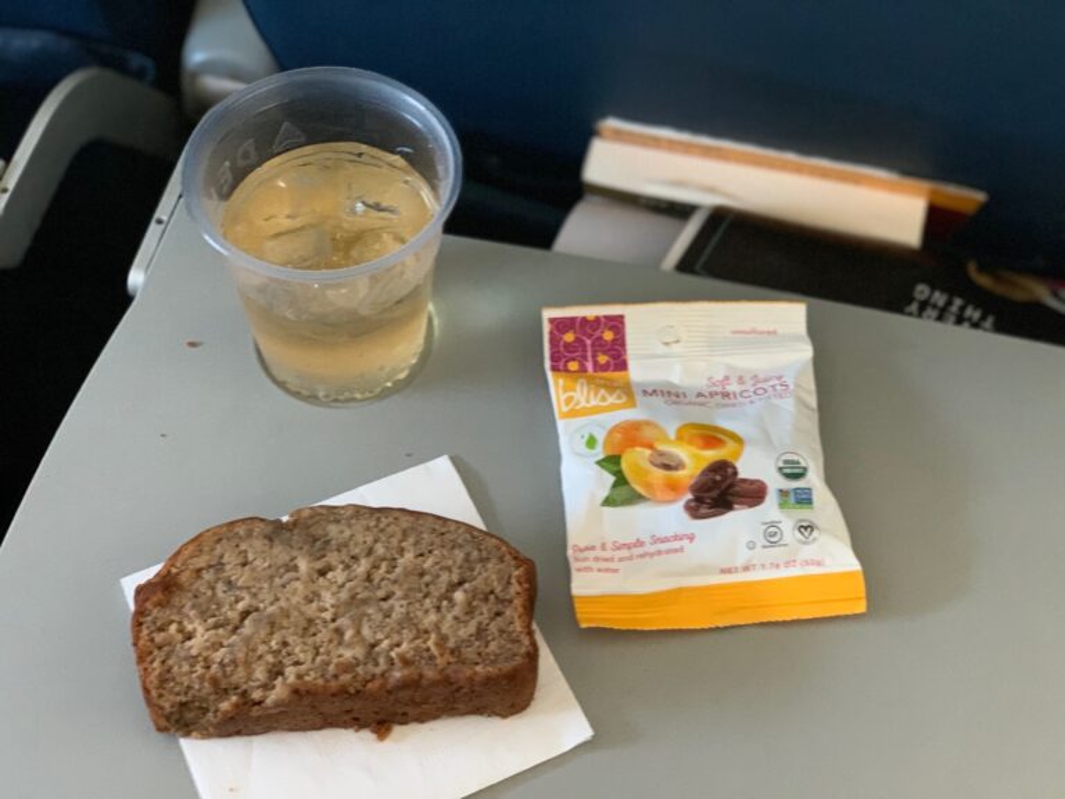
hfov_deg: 36.8
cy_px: 400
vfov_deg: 28.0
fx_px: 1600
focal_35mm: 52
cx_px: 532
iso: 640
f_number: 2.4
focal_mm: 6
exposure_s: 1/30
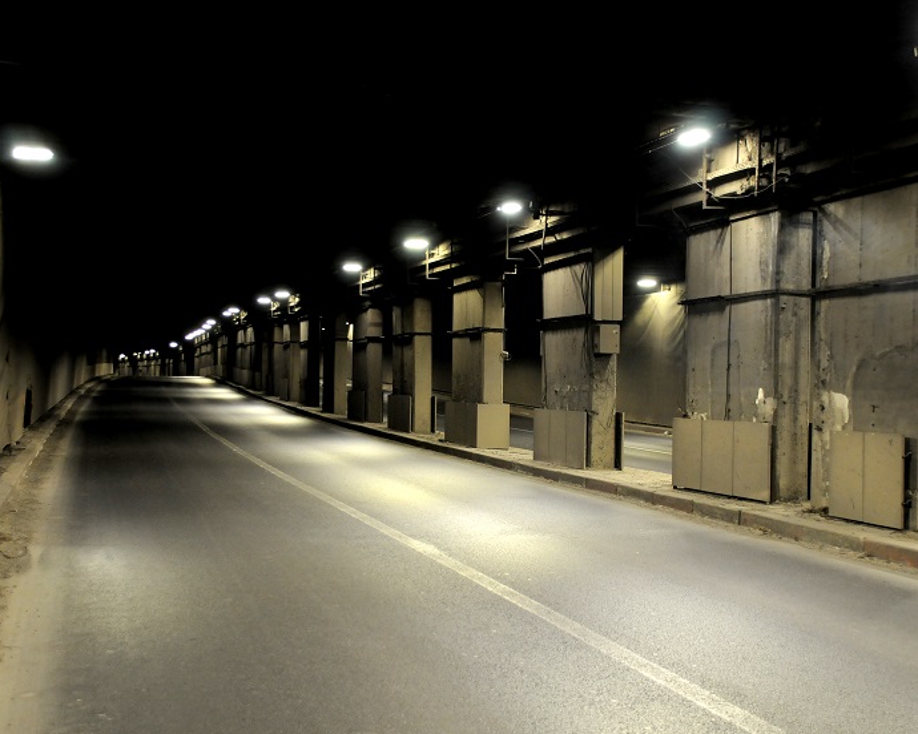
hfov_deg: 41.2
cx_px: 451
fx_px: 1223
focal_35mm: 45
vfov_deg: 33.4
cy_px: 374
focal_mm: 26
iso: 800
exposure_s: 1/40
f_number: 3.8
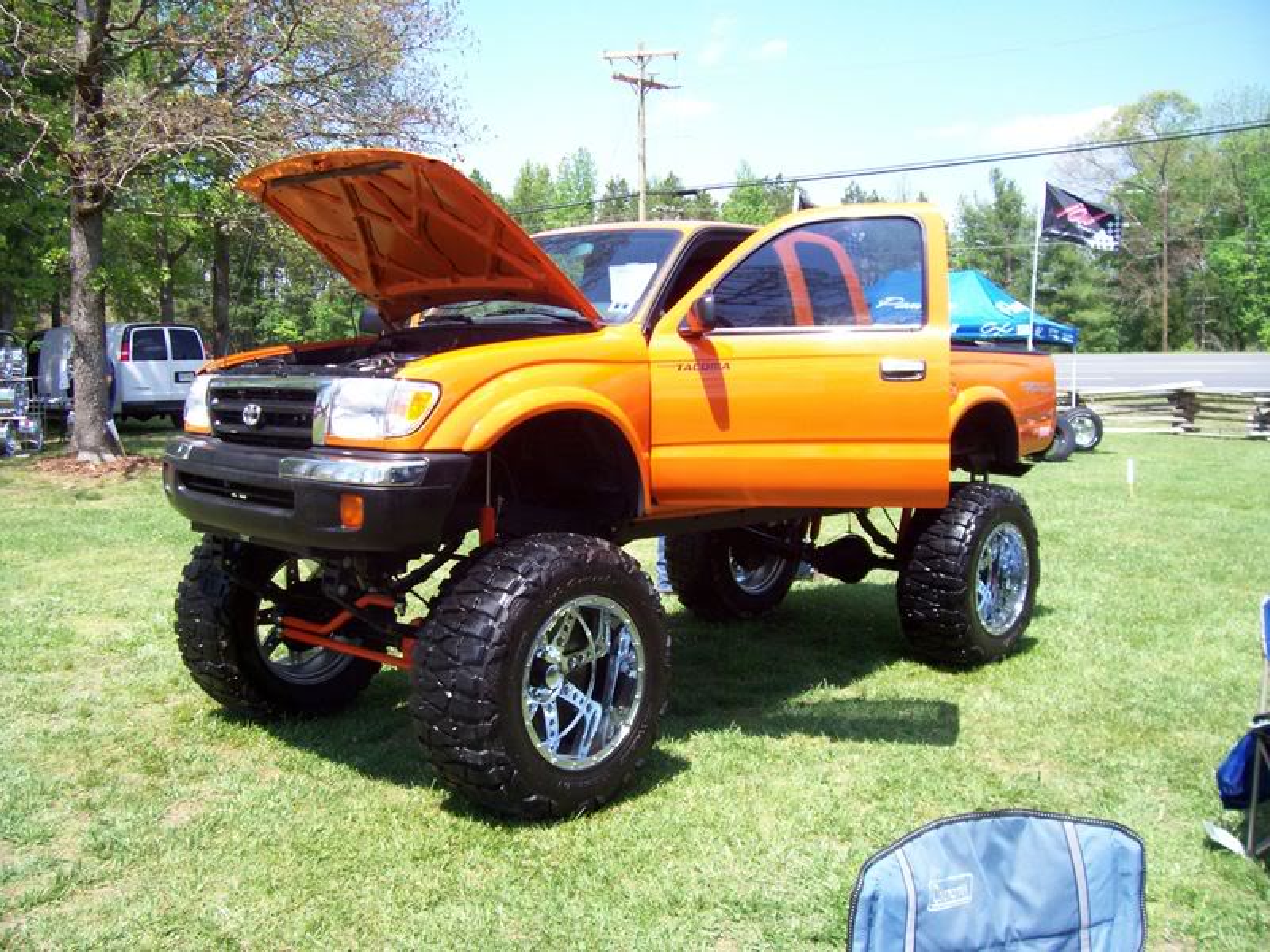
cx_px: 635
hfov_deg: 54.0
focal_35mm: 34
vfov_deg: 41.8
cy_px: 476
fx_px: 1247
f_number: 2.7
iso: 80
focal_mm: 5.6
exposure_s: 1/596
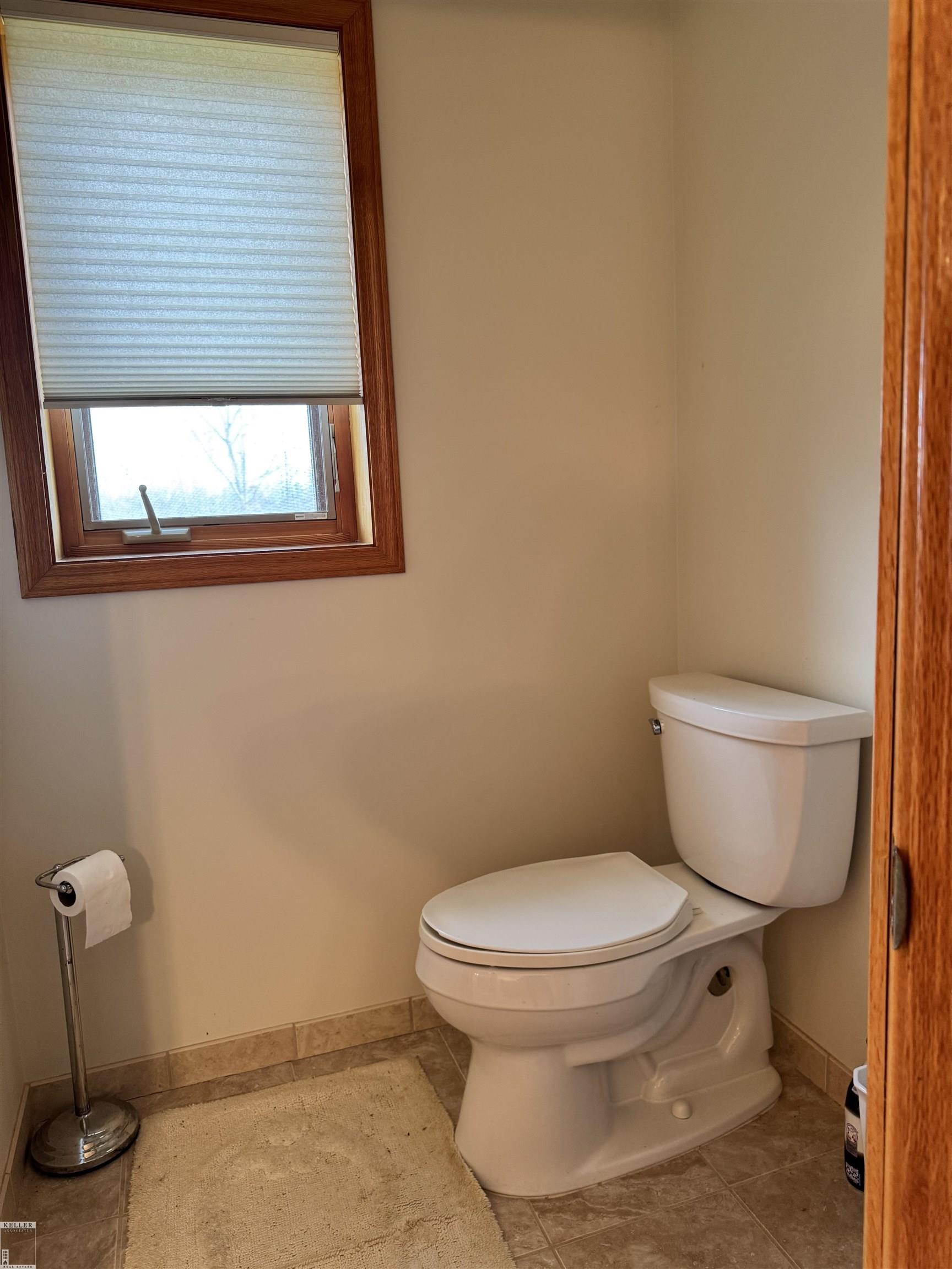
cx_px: 476
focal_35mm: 24
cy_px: 634
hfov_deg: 56.8
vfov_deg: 71.6
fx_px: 880
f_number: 1.78
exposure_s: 1/60
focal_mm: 6.76
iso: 160
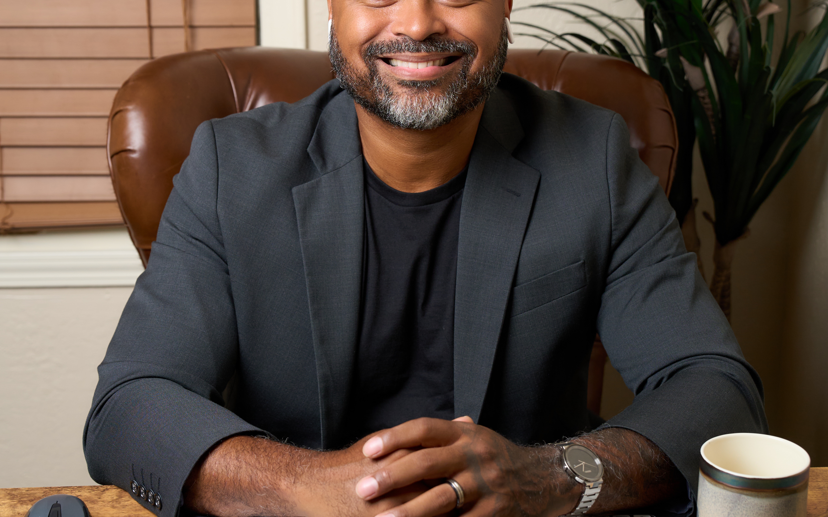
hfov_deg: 27.5
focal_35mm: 75
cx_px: 414
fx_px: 1692
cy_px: 267
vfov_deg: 17.4
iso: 400
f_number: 4.5
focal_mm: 49
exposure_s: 1/250
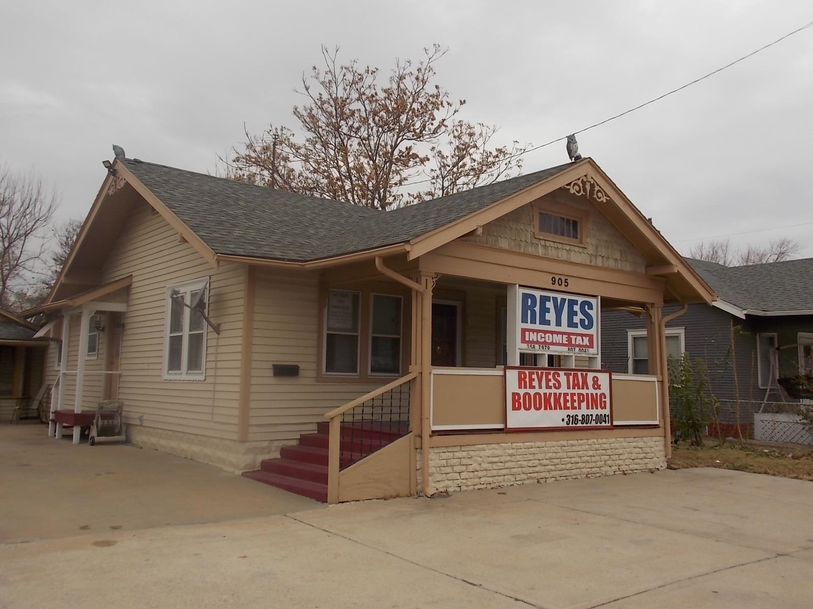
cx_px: 406
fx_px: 705
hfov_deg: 60.0
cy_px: 304
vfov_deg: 46.8
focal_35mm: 30
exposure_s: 1/400
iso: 80
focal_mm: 5.3
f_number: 3.3
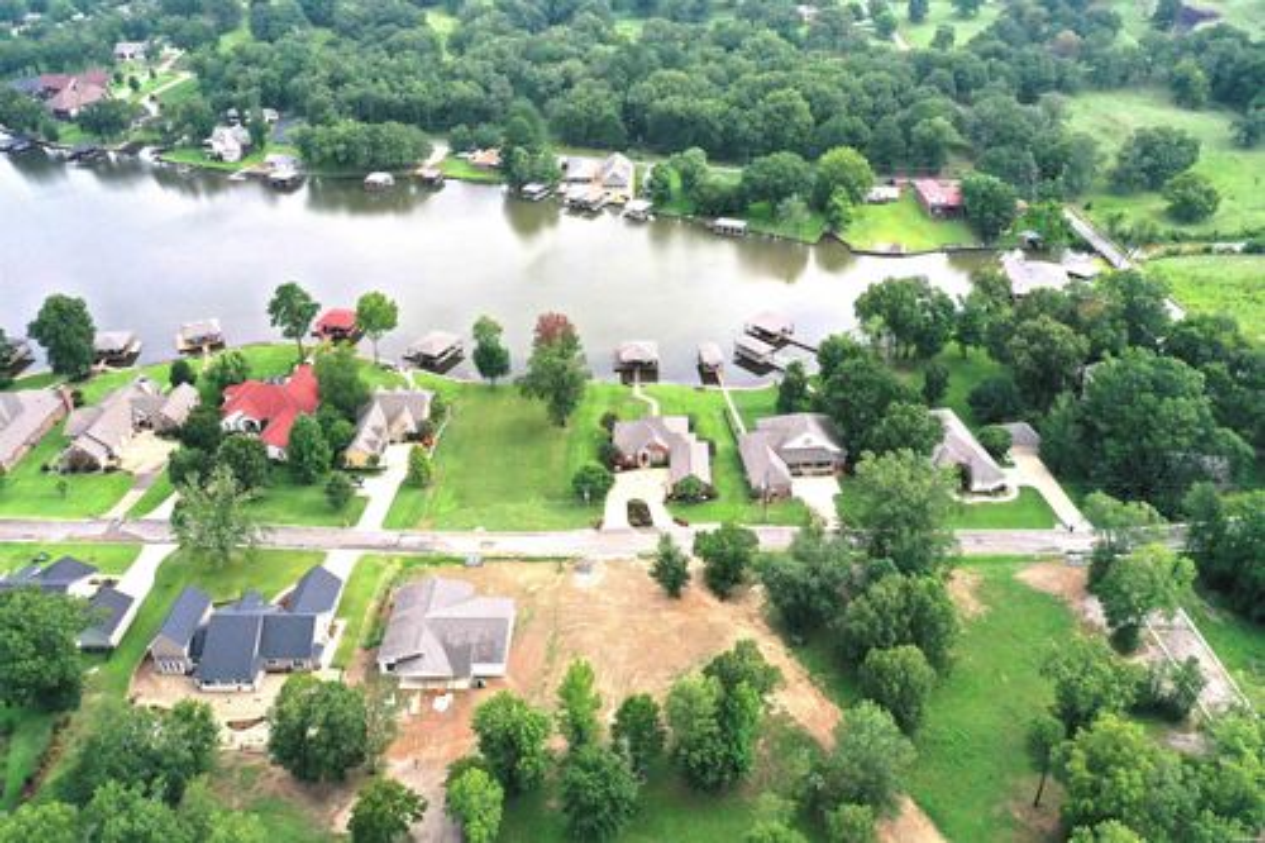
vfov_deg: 46.4
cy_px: 422
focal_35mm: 28
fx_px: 984
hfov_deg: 65.5
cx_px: 632
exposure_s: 1/500
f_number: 5.6
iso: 100
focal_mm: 10.26
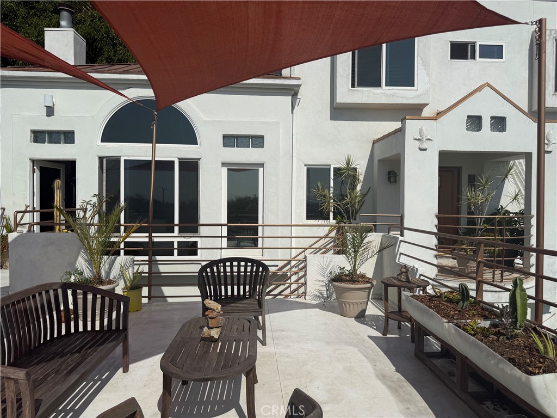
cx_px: 278
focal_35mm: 24
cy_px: 209
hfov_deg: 71.6
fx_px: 386
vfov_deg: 56.8
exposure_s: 1/14286
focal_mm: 6.76
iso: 64
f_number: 1.78
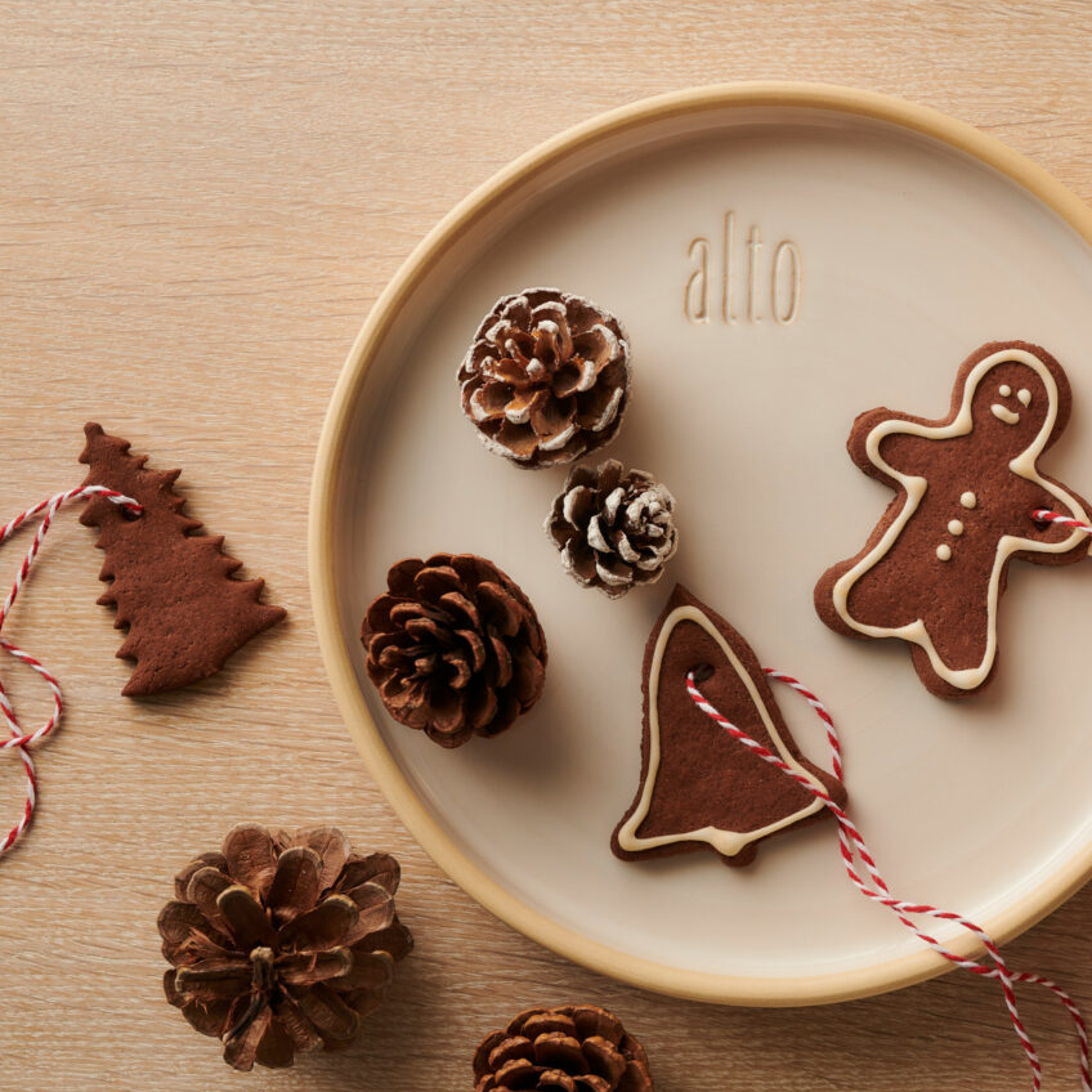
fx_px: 2748
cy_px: 545
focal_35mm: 77
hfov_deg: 22.3
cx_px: 783
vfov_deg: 22.5
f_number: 8
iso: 100
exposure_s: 1/20
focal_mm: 60
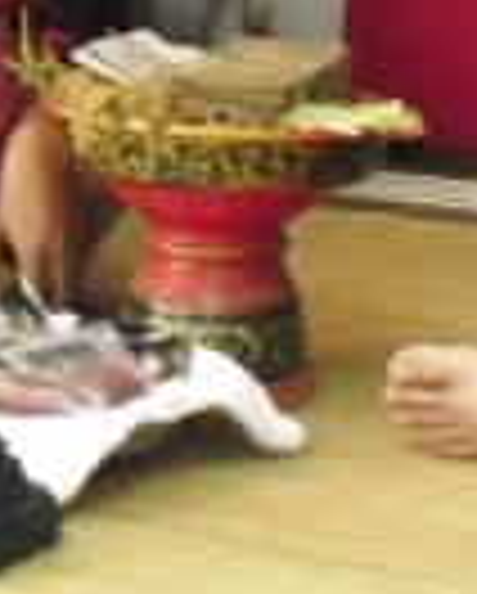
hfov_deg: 12.9
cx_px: 423
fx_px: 2095
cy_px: -9
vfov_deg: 15.8
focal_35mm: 119
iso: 800
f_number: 3.1
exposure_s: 1/15
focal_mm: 6.3
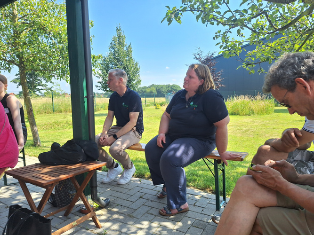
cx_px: 157
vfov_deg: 58.9
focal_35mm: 23
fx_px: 209
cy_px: 118
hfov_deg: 73.9
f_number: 1.8
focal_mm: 5.54
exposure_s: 1/966
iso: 40
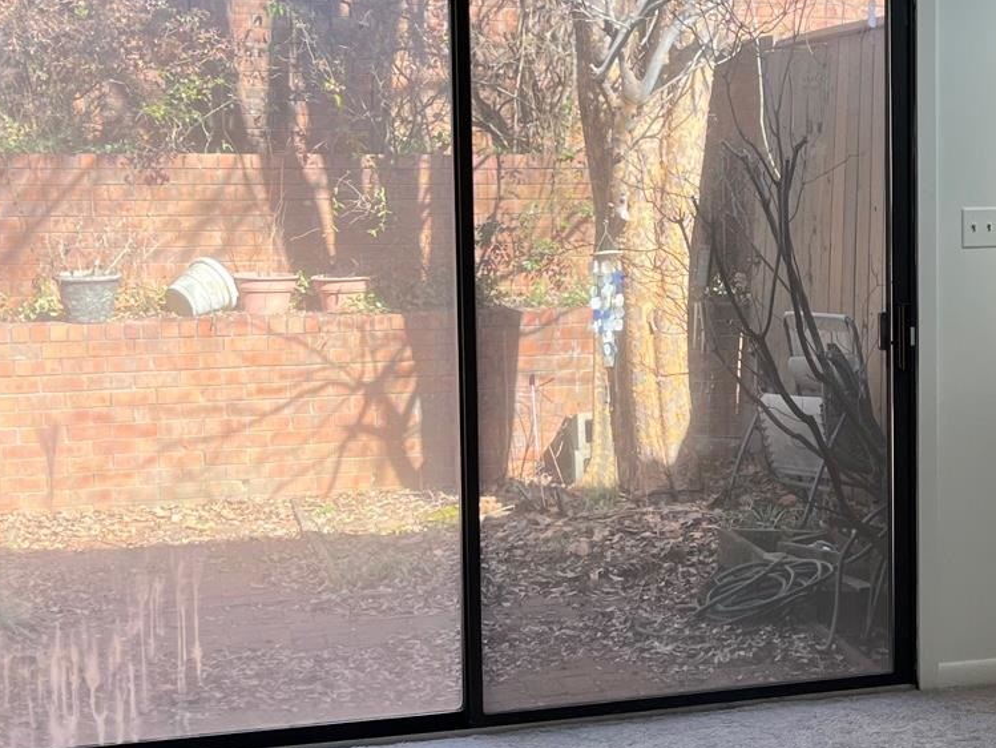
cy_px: 313
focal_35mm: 70
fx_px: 2014
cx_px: 902
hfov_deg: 26.8
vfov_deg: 21.0
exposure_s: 1/193
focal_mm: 5.1
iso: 40
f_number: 1.6
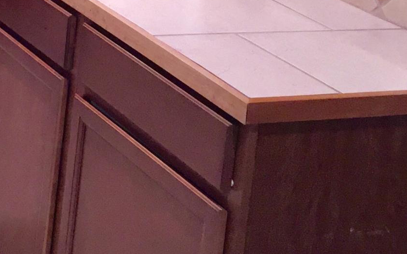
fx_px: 1220
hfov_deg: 18.0
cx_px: -81
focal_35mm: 110
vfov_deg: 10.9
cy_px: -237
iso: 100
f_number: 2.2
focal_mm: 4.15
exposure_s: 1/30
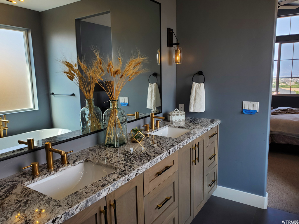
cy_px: 112
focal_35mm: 26
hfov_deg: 67.3
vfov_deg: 53.1
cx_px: 150
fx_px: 225
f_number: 2.4
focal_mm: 4.3
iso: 50
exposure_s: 1/121
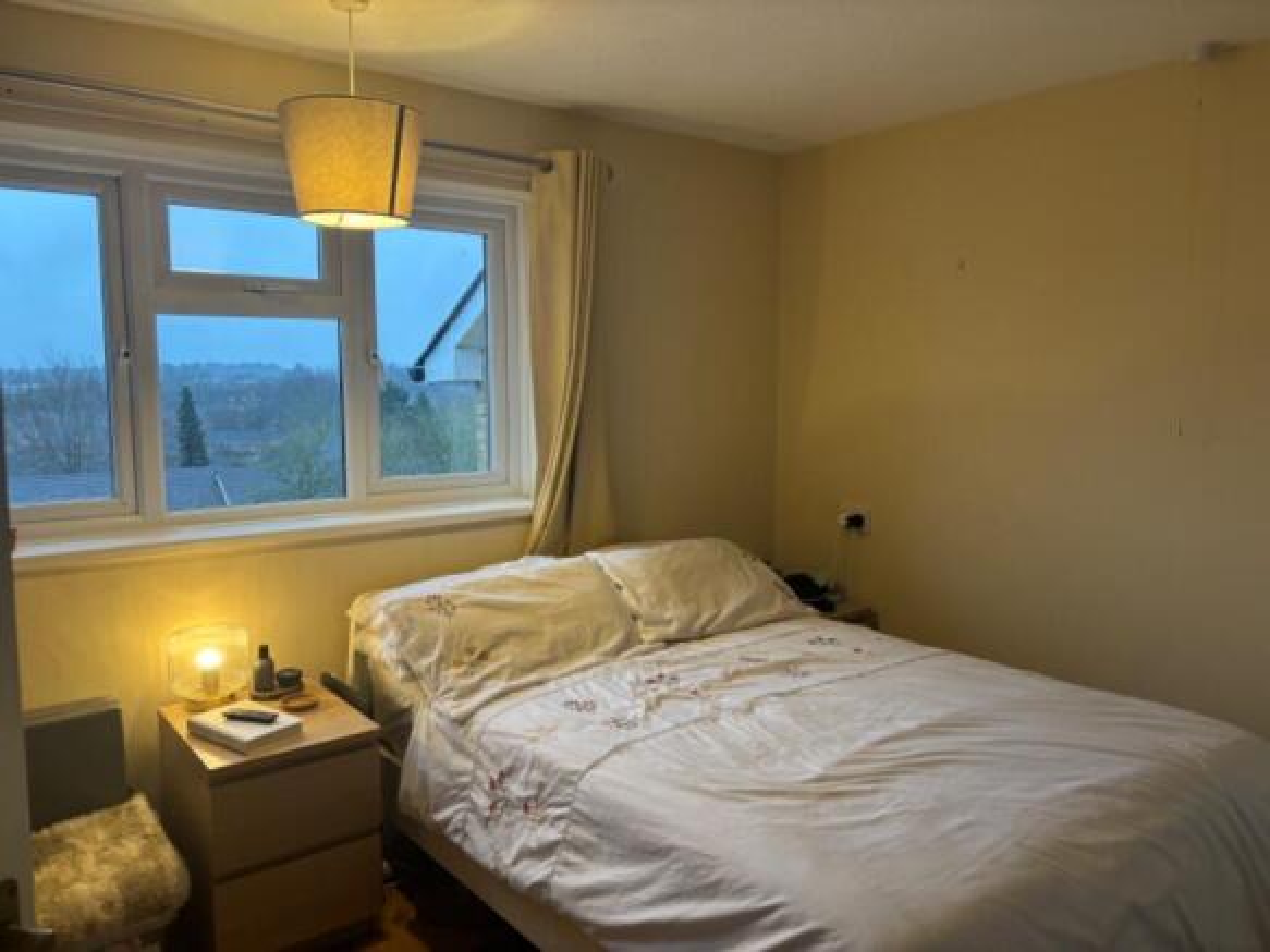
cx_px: 635
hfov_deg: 67.3
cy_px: 476
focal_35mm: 26
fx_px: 954
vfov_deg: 53.0
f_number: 1.6
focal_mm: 5.96
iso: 100
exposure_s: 1/50
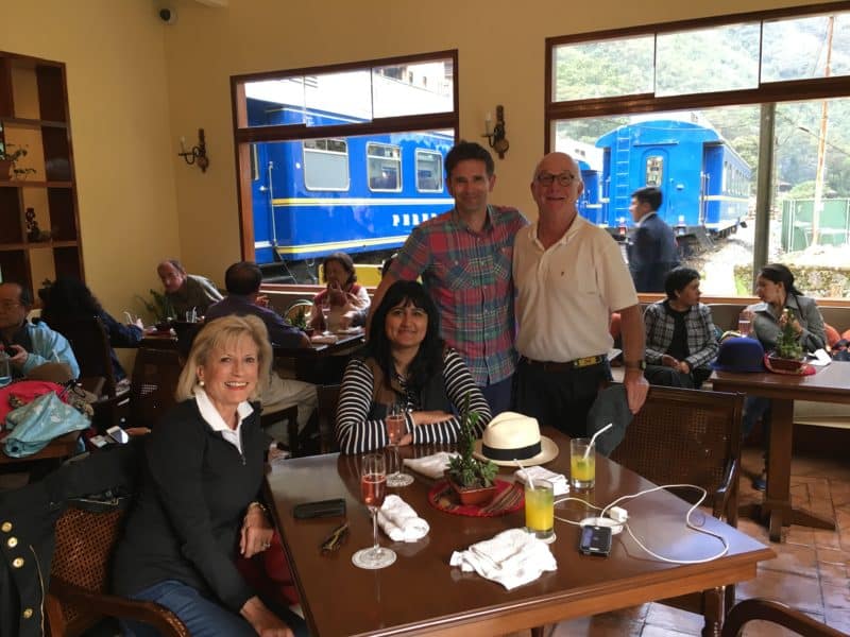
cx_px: 425
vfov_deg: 48.2
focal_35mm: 29
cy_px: 318
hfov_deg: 61.7
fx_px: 712
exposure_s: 1/30
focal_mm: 4.15
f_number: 2.2
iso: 64
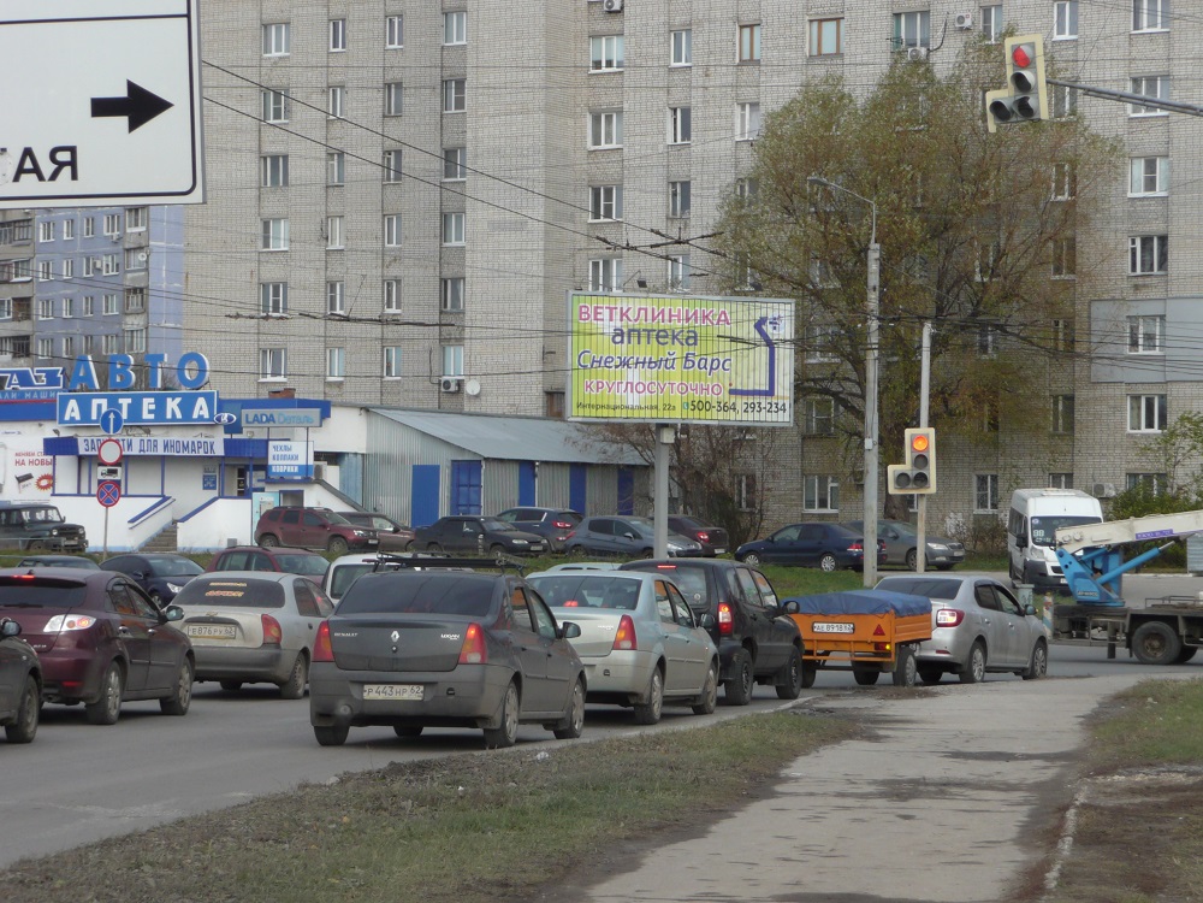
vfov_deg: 12.5
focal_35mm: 119
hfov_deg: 16.6
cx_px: 602
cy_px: 452
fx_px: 4136
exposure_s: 1/320
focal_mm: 19.5
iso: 100
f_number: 4.7
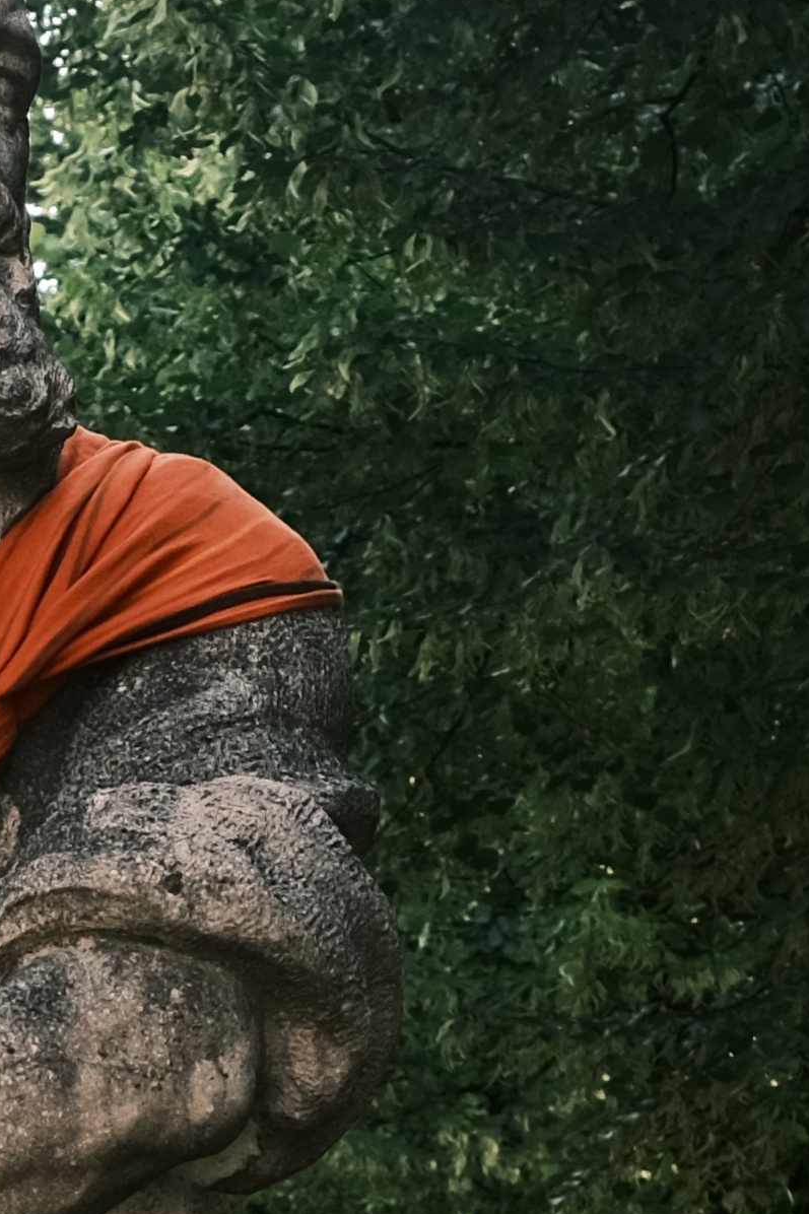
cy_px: 1536
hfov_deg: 6.4
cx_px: -58
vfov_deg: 9.5
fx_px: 7215
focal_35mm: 214
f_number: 4
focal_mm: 27
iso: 400
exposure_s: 1/180
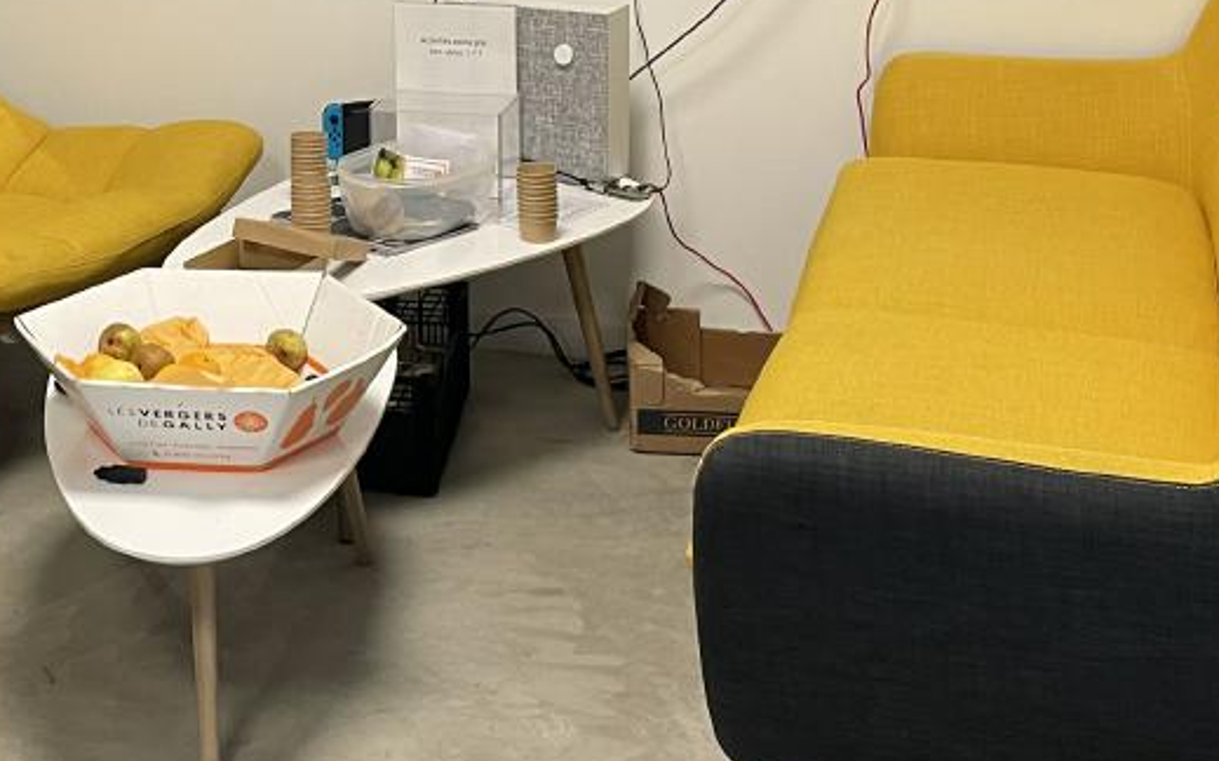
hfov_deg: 29.5
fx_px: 2258
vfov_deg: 18.7
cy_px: 42
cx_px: 235
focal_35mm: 68
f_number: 1.6
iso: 80
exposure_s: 1/50
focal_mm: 4.2
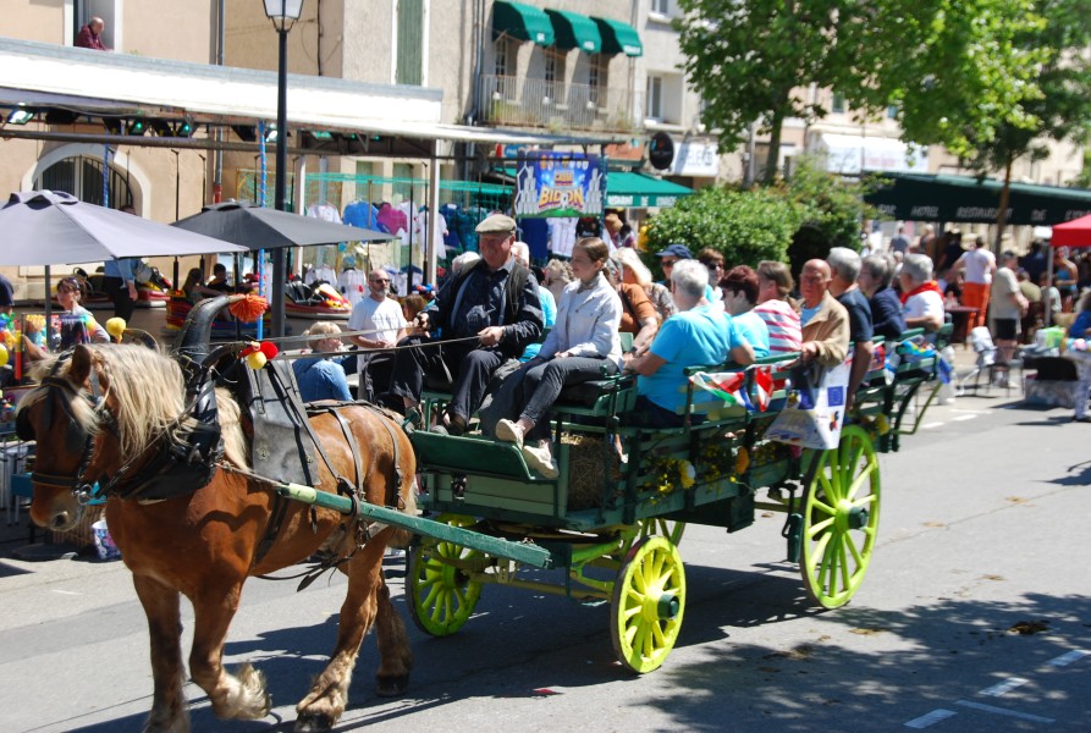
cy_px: 366
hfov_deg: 28.0
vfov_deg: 19.0
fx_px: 2187
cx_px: 546
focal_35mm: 72
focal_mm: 48
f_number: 7.1
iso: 100
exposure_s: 1/200
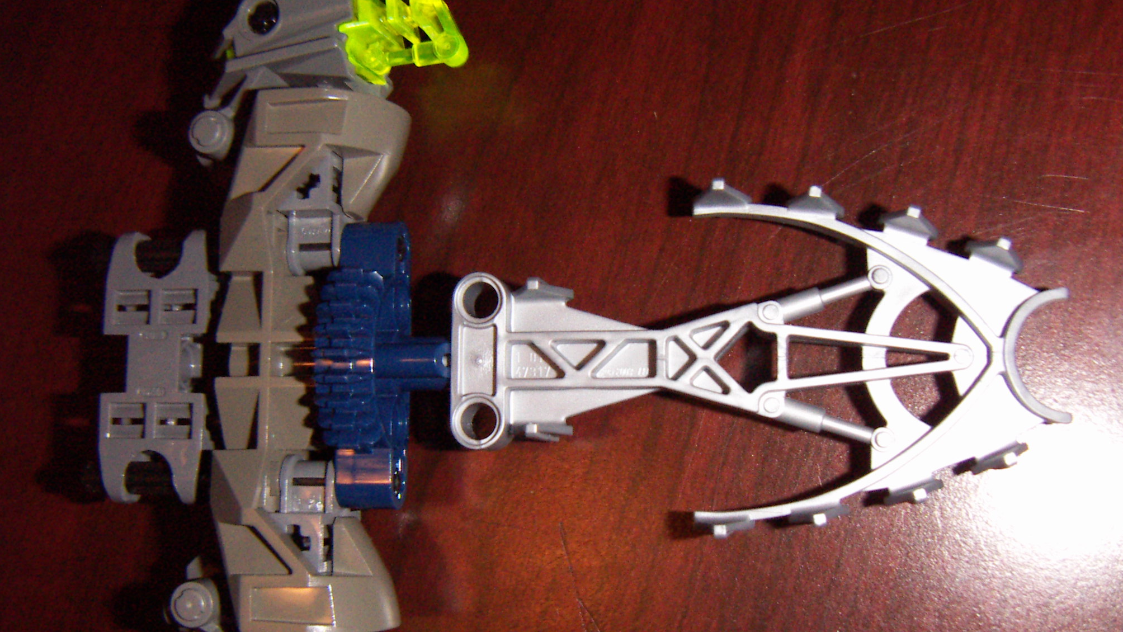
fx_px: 1191
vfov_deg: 29.7
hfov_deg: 50.5
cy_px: 332
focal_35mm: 40
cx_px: 559
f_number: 6.7
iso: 200
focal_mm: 4.7
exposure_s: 1/50
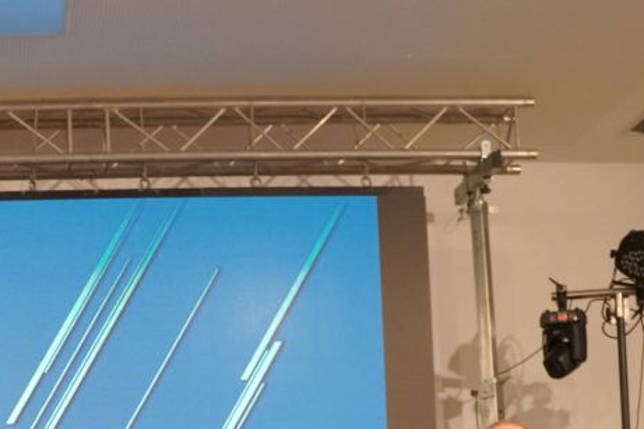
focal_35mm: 87
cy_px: 641
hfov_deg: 21.8
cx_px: -117
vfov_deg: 14.6
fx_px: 1556
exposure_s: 1/160
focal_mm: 18
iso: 1600
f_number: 4
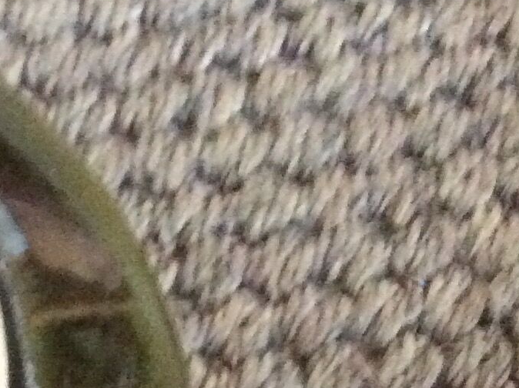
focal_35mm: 123
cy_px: 624
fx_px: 1842
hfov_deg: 14.7
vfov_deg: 11.4
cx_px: -297
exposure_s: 1/17
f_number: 2.4
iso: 640
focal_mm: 3.3
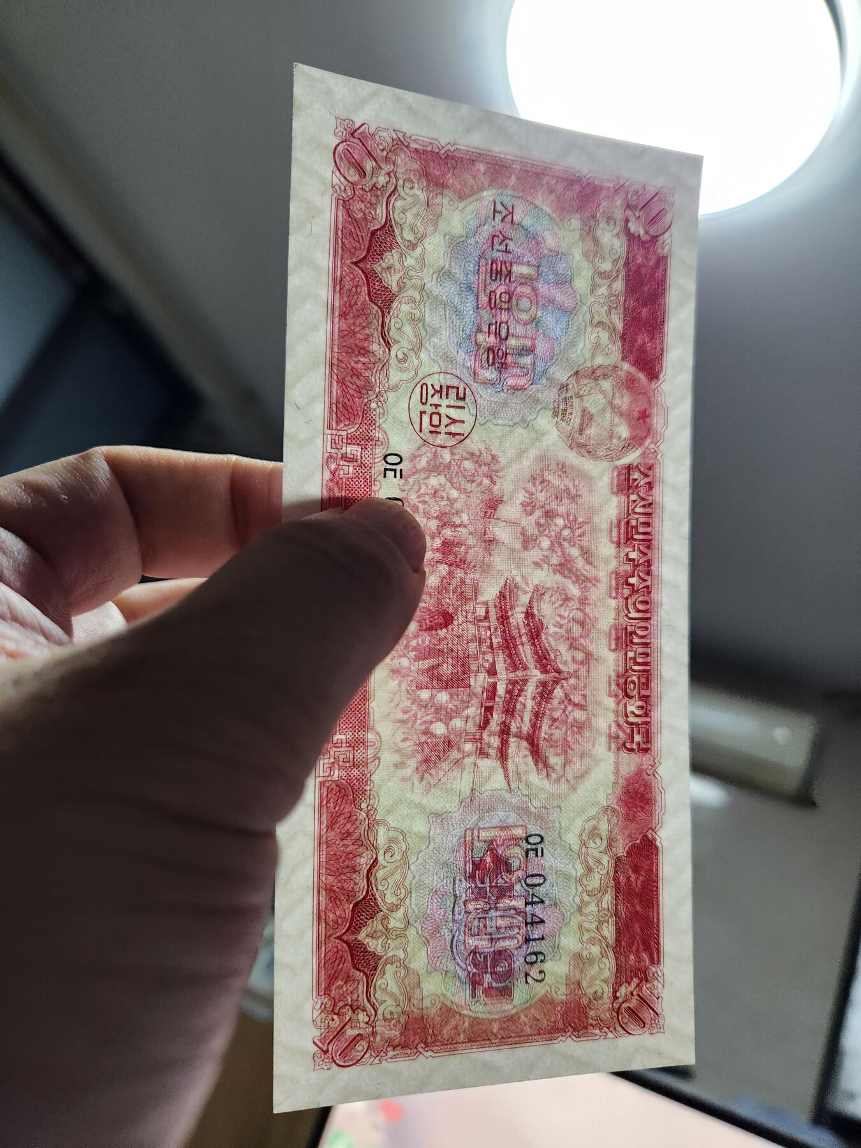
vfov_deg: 73.9
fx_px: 763
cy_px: 574
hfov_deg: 58.9
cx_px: 430
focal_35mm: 23
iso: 640
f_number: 1.8
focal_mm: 5.4
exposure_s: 1/100
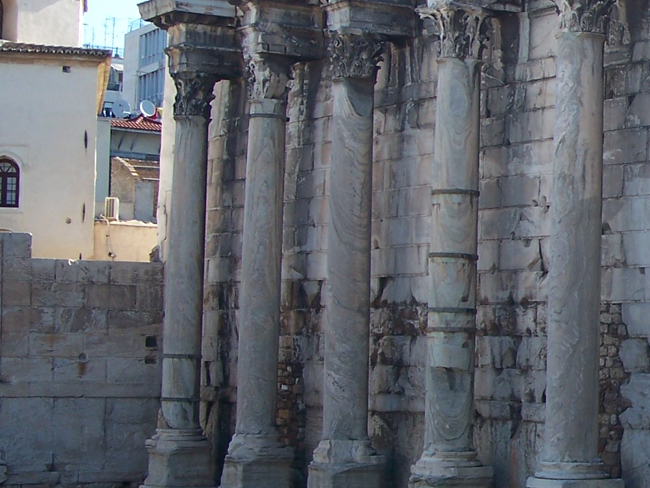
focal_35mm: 107
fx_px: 2009
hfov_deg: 17.4
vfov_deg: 13.8
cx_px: 821
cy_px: 320
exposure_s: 1/400
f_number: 2.8
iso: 64
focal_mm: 7.8
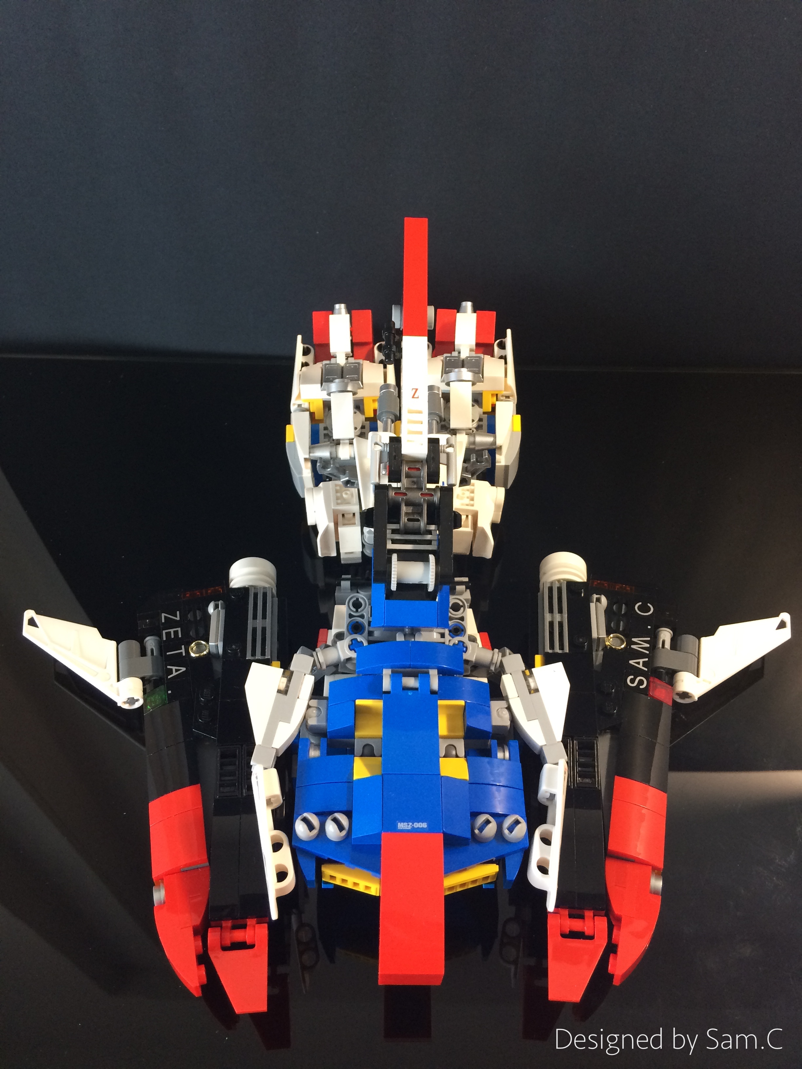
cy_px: 534
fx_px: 896
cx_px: 401
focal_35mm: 29
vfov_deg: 61.7
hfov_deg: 48.2
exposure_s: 1/33
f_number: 2.2
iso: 125
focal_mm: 4.15
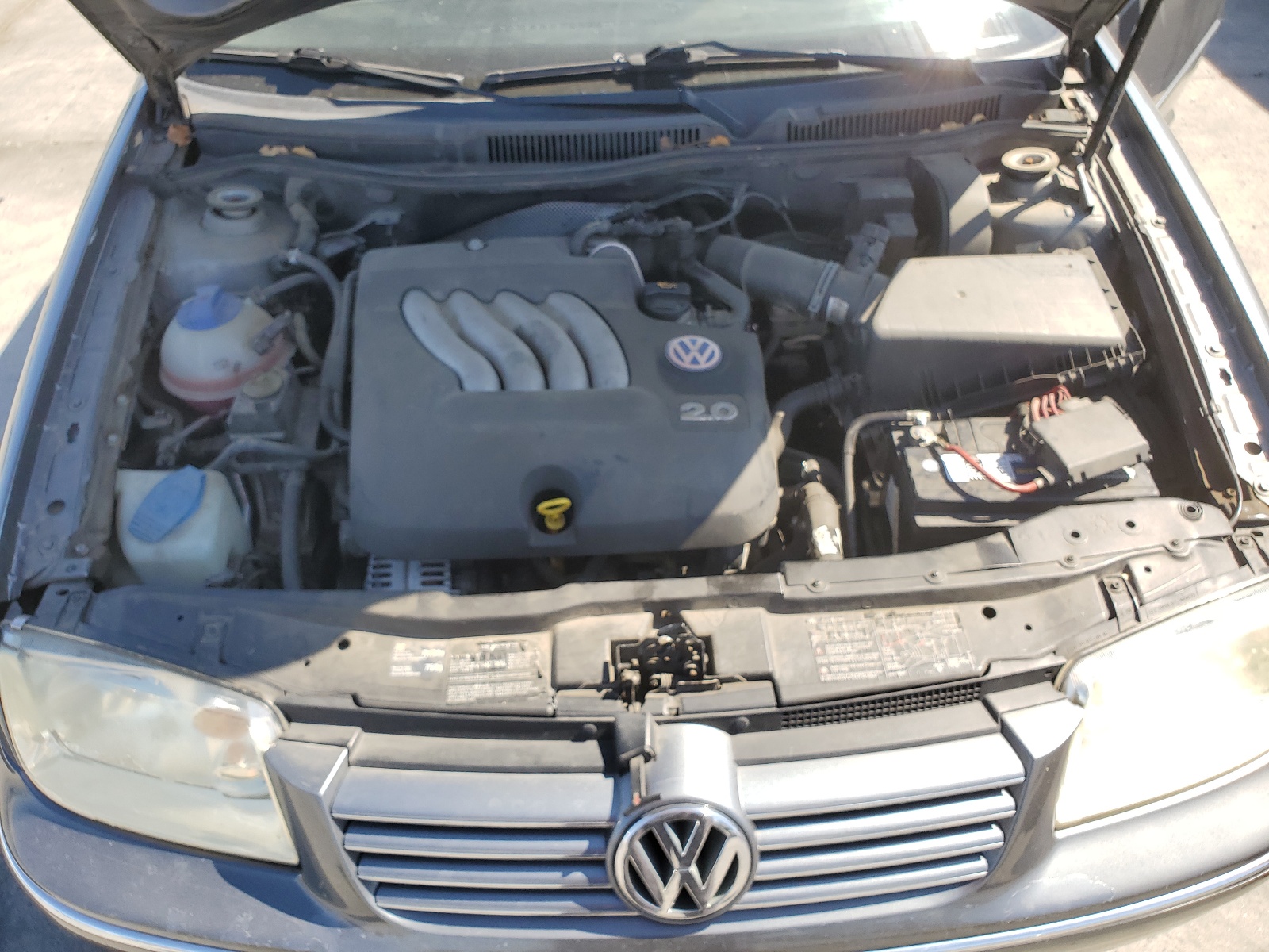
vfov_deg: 53.1
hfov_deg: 67.3
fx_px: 953
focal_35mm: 26
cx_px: 634
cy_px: 476
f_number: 1.5
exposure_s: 1/455
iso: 50
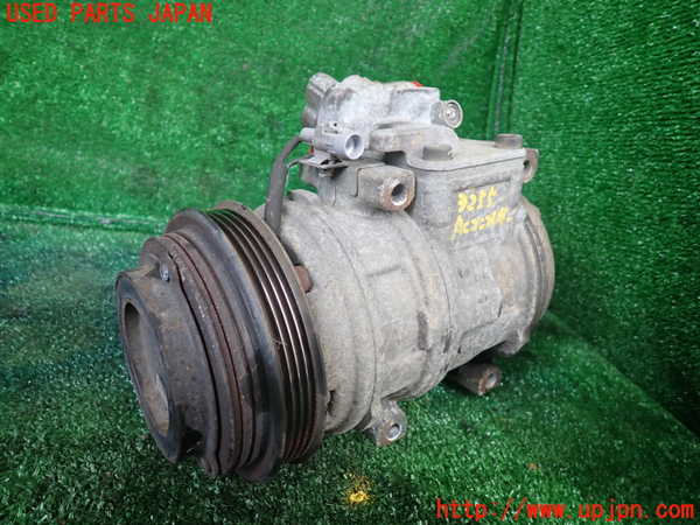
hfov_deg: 69.4
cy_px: 262
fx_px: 506
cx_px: 350
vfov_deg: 54.9
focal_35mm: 25
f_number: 2
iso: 100
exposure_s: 1/60
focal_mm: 4.5
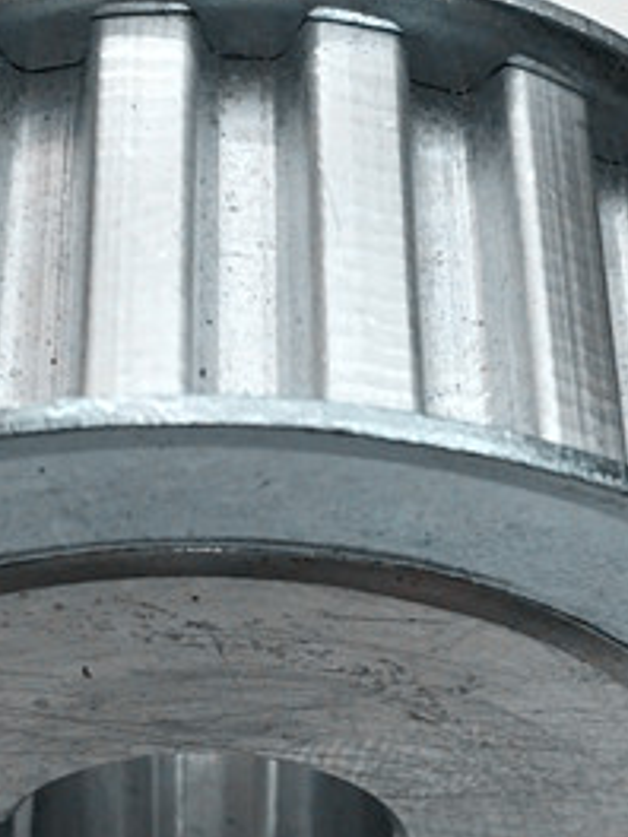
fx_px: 2129
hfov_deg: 16.7
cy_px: 637
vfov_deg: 22.0
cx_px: 184
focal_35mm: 88
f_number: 2.2
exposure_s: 1/33
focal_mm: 4.15
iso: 64
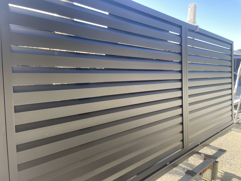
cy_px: 90
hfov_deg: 67.3
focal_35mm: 26
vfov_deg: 53.1
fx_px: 181
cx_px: 120
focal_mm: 4.2
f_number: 1.6
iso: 32
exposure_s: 1/269
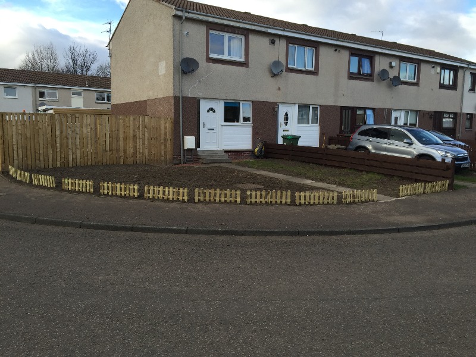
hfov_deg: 61.7
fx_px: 399
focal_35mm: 29
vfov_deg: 48.2
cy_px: 178
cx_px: 238
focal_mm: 4.15
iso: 32
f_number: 2.2
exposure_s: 1/370
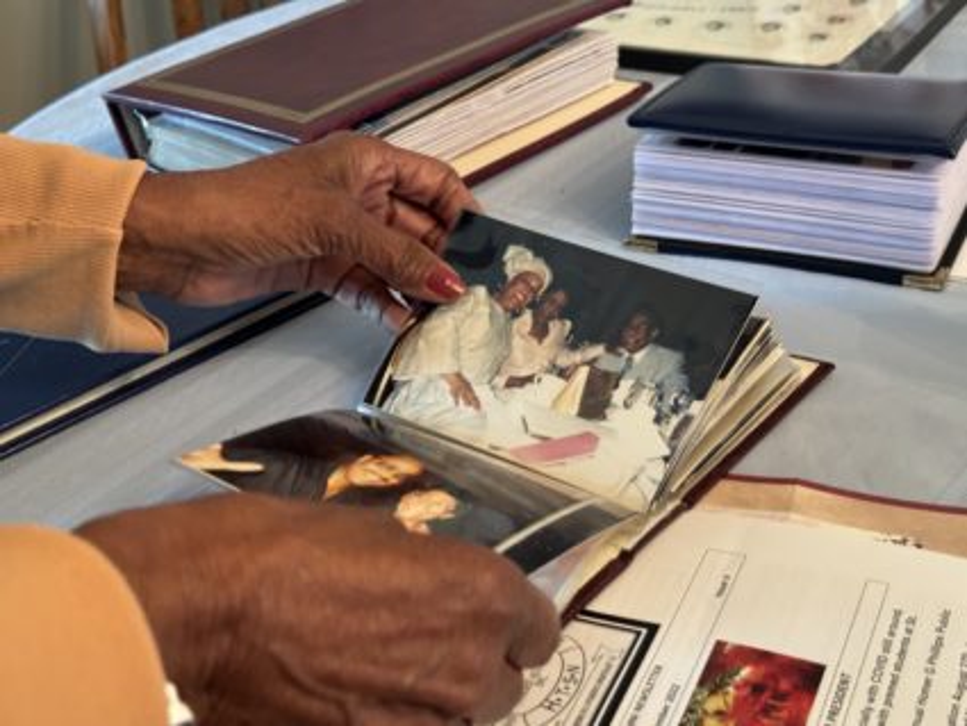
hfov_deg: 39.6
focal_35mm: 48
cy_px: 363
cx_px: 484
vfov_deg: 30.3
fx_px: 1341
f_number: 1.78
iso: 400
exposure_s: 1/30
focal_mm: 6.76
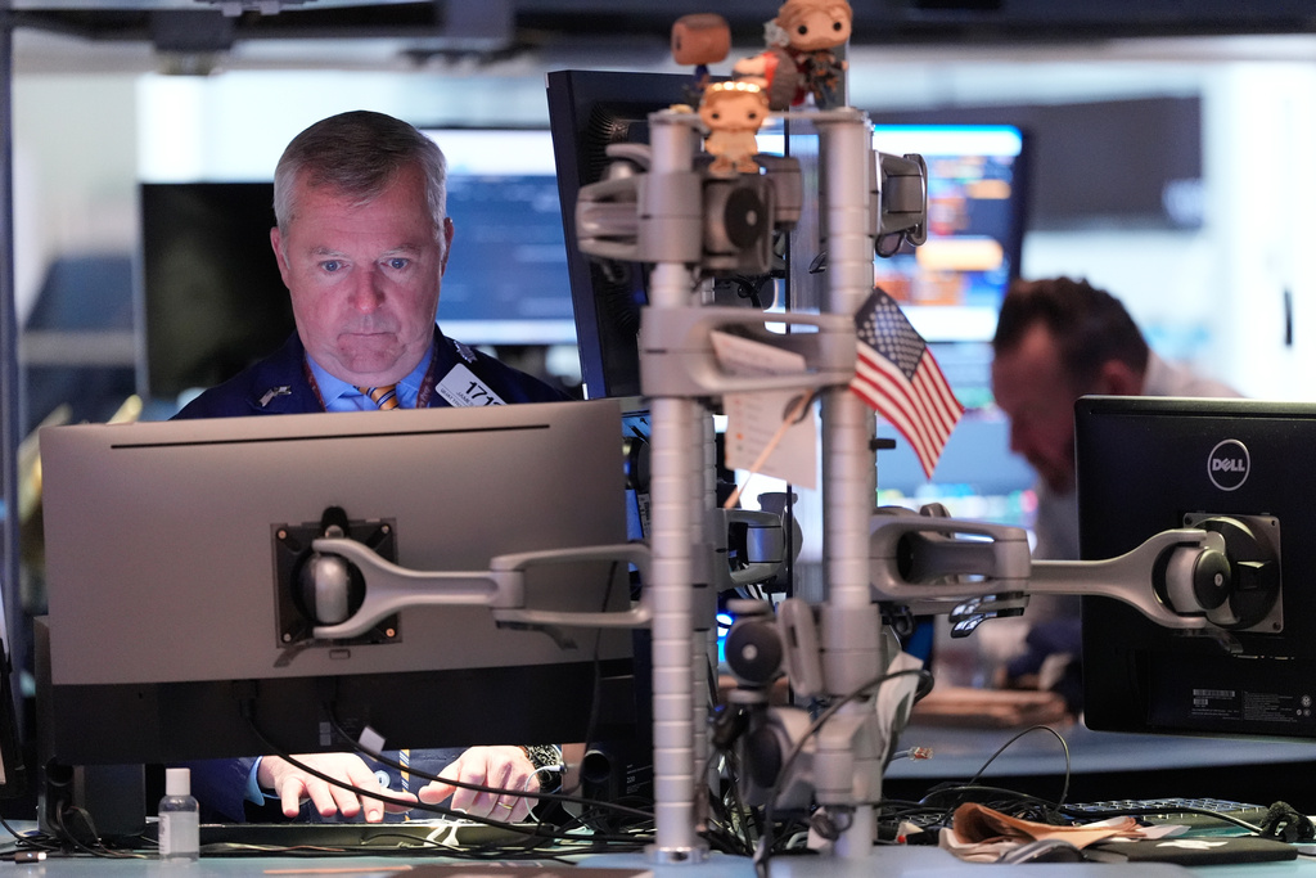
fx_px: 7312
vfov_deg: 6.9
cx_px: 658
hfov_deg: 10.3
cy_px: 439
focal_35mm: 200
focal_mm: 200
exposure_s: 1/250
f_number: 2.8
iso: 5000
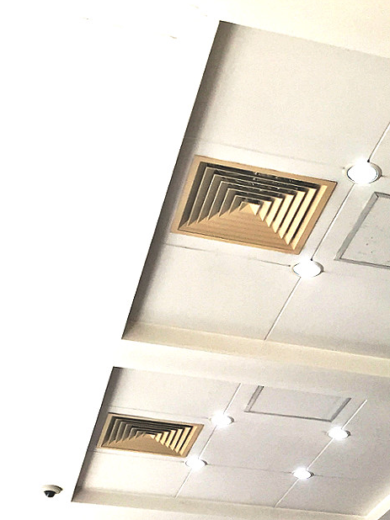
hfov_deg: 20.3
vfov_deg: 25.6
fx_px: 1067
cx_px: 355
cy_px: 559
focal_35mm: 71
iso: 40
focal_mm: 4.15
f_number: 2.2
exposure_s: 1/100
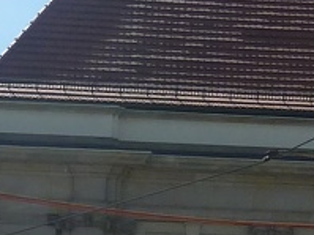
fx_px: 1605
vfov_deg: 8.4
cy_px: 144
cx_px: 494
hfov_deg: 10.7
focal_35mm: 177
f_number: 5
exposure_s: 1/500
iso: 80
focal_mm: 5.7
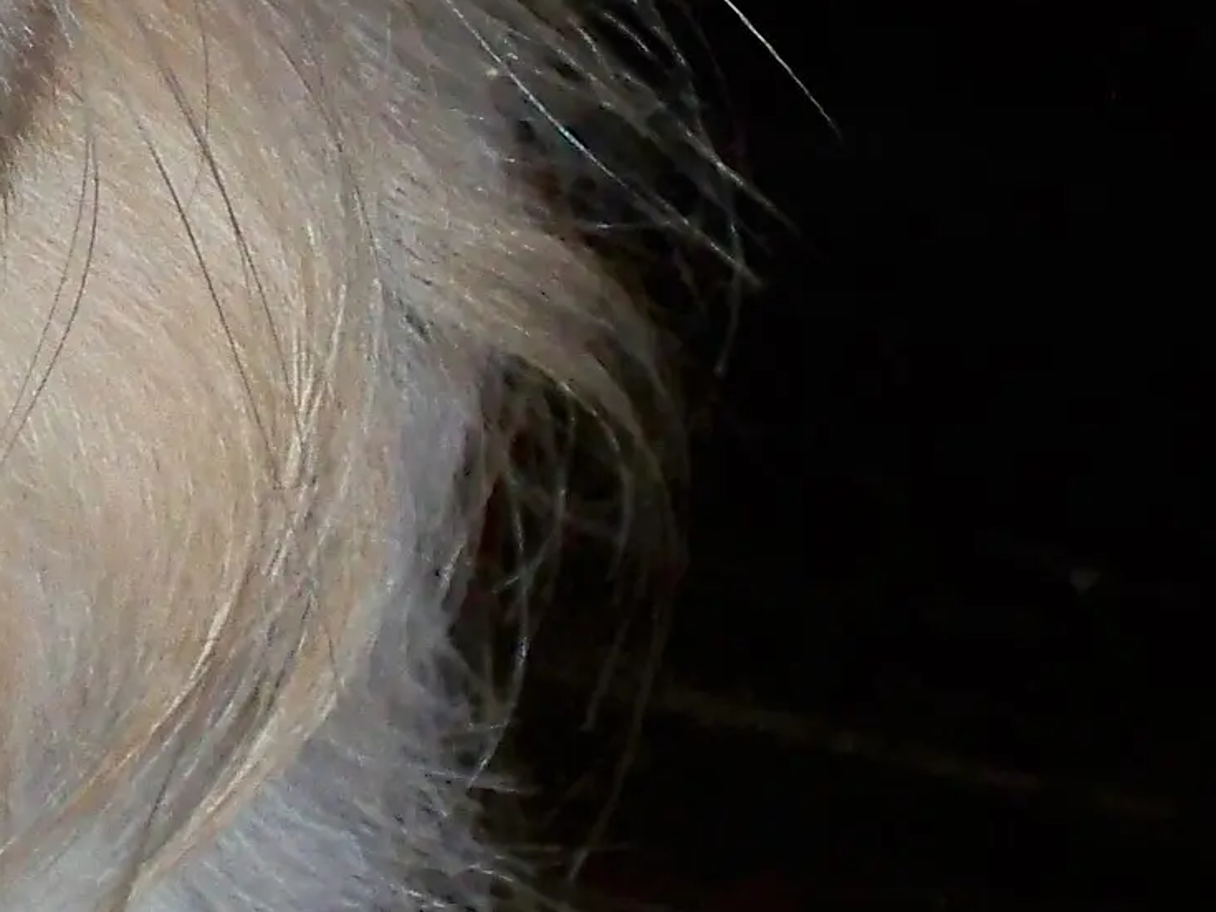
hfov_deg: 7.1
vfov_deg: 5.4
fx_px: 9588
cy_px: -225
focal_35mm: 273
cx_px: -998
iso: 200
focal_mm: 9.7
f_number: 4
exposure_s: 1/80
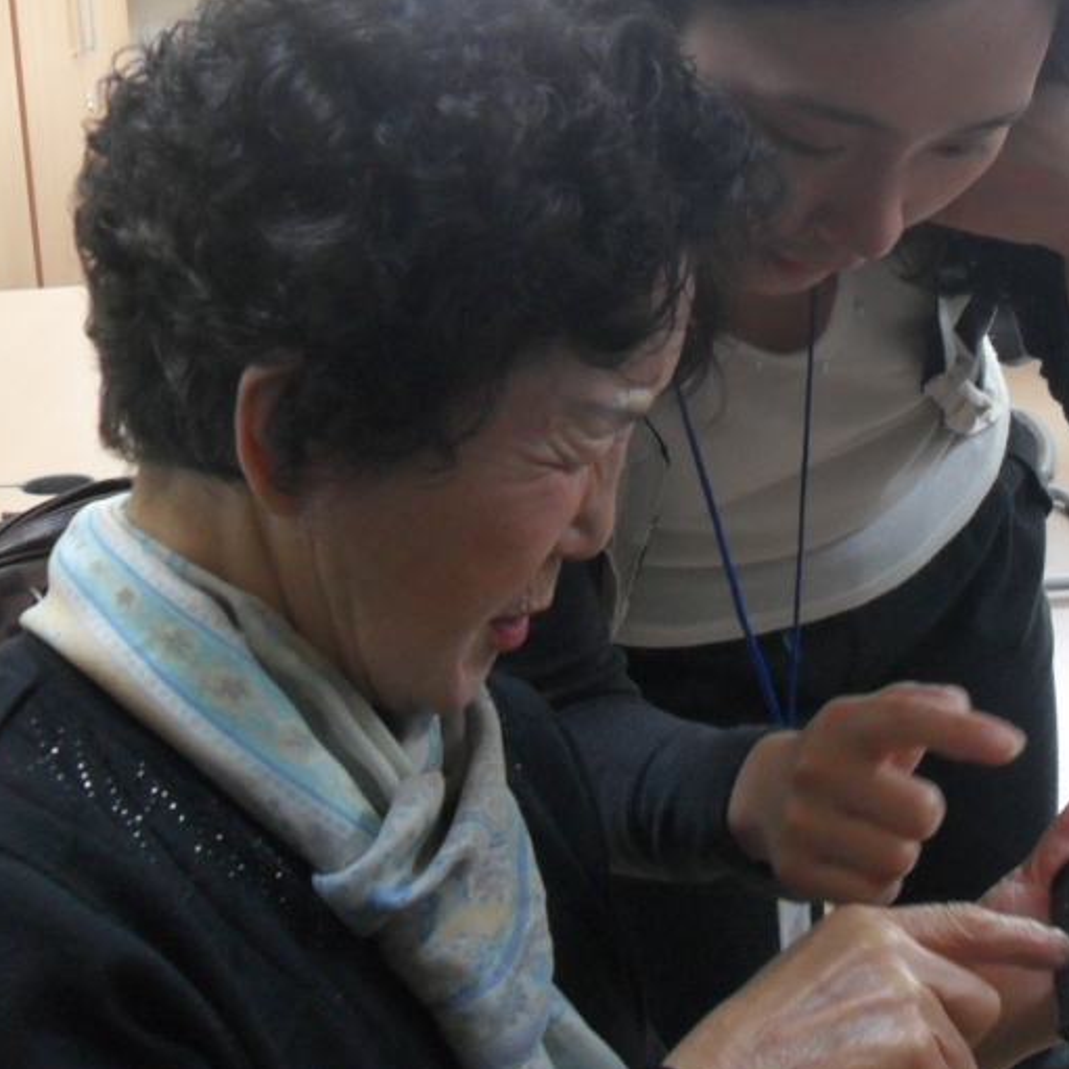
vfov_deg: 27.6
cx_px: 814
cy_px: 395
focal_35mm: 62
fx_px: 2166
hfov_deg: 27.3
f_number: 2.8
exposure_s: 1/30
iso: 200
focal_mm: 6.2
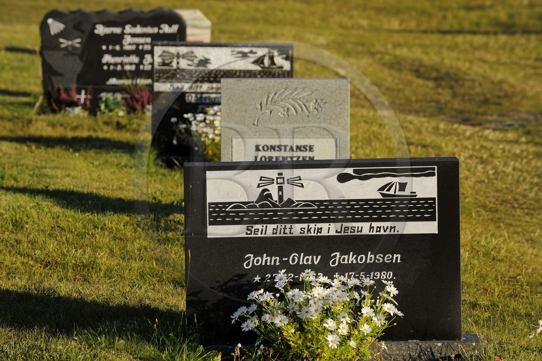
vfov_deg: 7.6
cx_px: 271
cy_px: 180
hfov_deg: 11.4
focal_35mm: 180
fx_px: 2709
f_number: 7.1
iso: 200
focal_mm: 180
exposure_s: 1/320
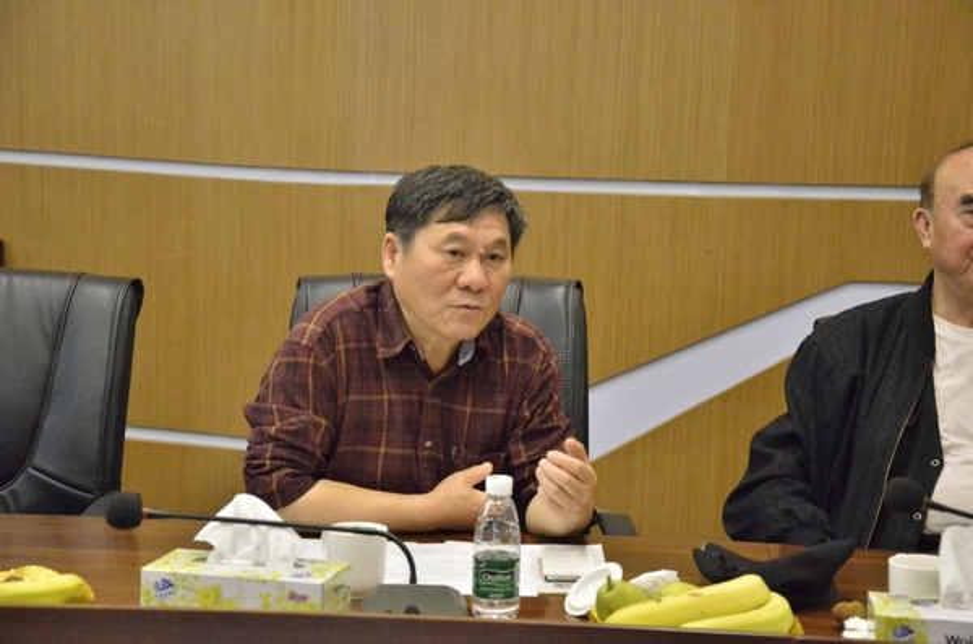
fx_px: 2508
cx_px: 486
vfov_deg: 14.6
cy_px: 322
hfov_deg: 22.0
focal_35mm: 93
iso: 6400
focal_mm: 62
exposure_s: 1/100
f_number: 5.3
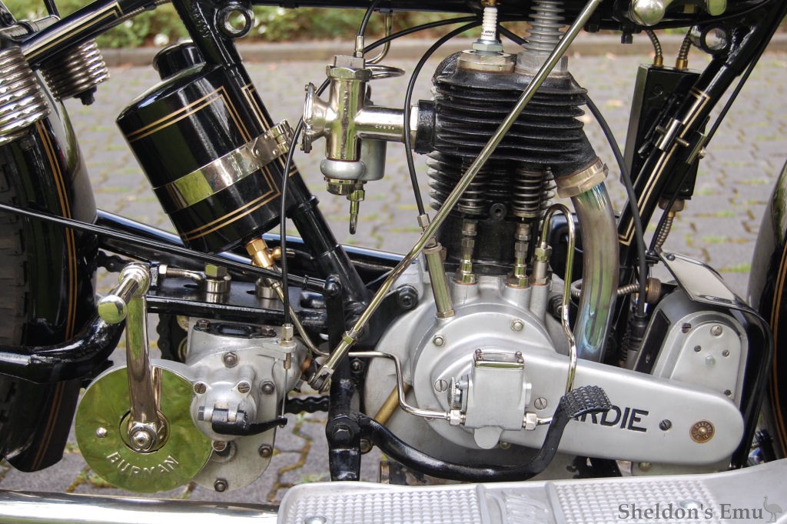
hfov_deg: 35.1
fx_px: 1245
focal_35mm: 57
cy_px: 262
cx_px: 394
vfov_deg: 23.7
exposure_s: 1/60
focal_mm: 38
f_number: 4.8
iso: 200
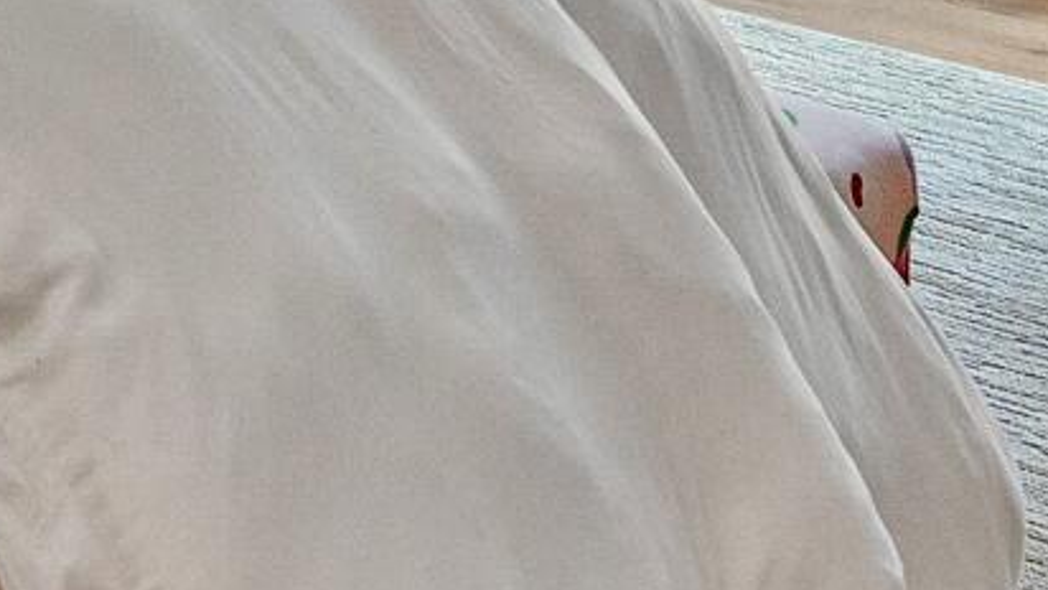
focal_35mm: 122
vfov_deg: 8.5
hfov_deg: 17.0
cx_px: -125
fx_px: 3391
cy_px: -1088
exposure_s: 1/2
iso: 500
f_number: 9
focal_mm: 16
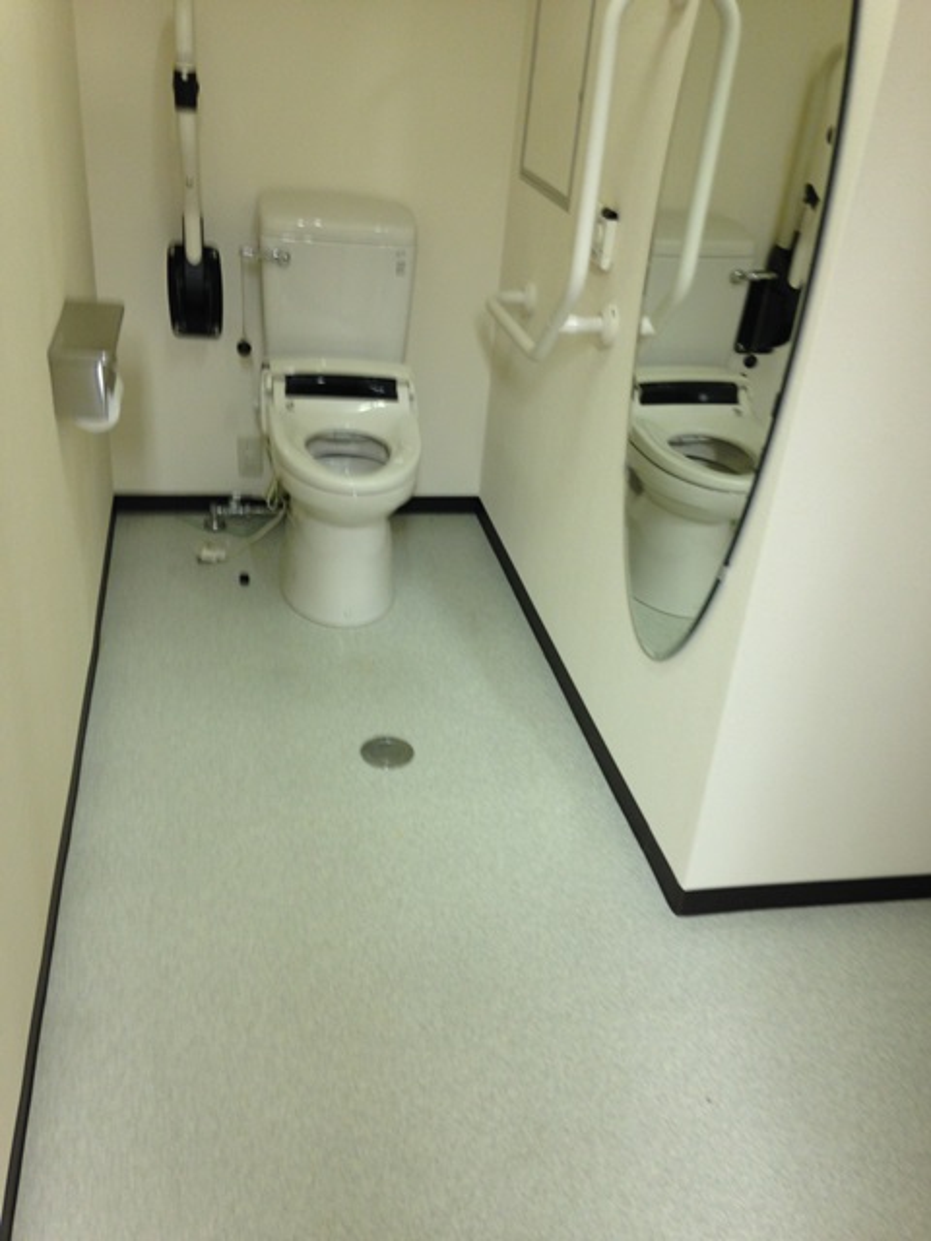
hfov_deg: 42.9
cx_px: 466
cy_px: 620
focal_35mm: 33
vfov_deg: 55.4
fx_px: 1183
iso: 80
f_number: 2.4
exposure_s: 1/20
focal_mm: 4.12
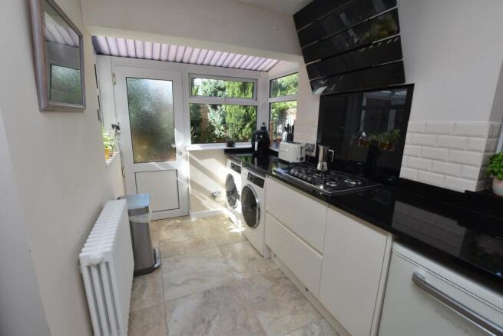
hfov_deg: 100.4
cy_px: 168
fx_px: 210
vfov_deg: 77.4
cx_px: 252
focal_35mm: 15
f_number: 5
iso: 100
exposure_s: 1/100
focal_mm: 10
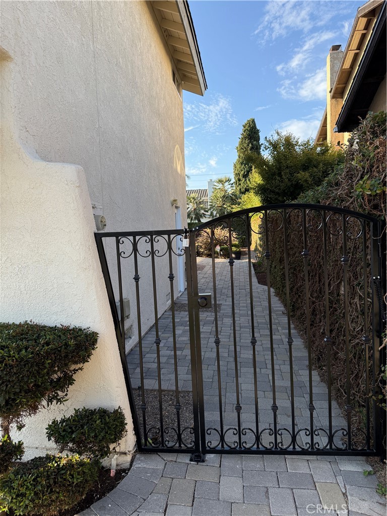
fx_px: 358
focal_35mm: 24
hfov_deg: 56.8
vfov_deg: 71.6
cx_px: 194
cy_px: 258
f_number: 1.78
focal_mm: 6.76
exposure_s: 1/1139
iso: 100
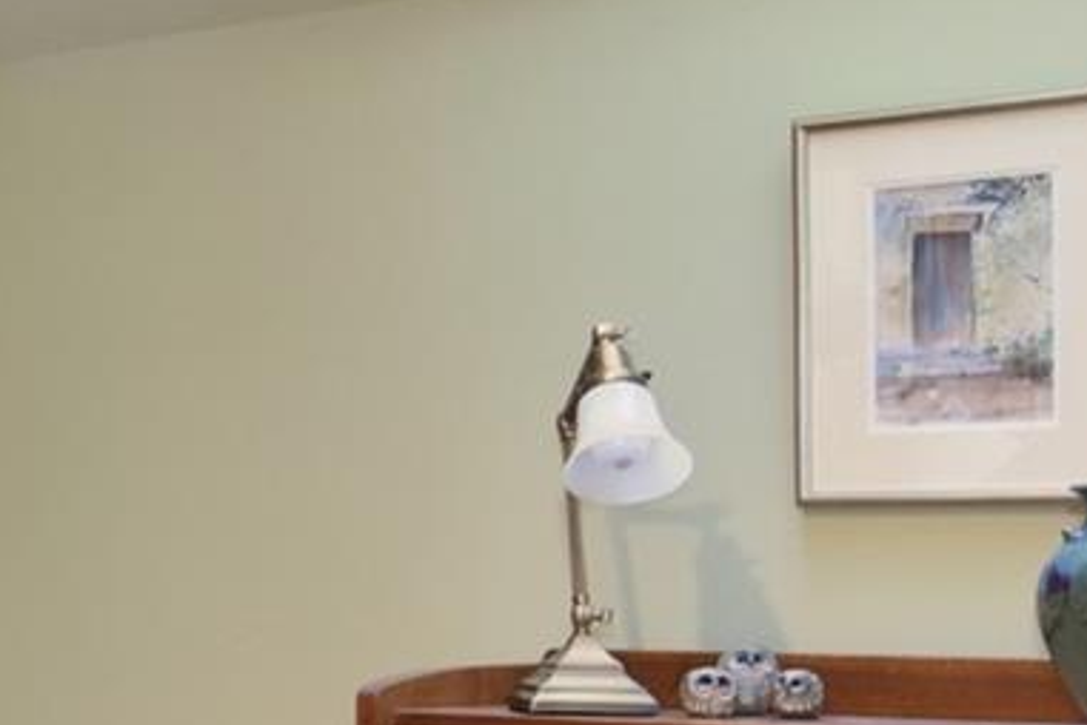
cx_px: -468
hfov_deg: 20.2
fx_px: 2678
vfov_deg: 15.4
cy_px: 497
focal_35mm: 89
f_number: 8
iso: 640
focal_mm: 11
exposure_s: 1/40
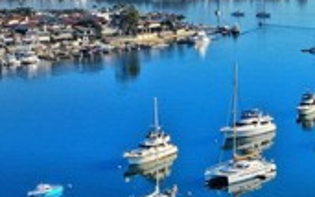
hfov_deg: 18.3
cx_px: 389
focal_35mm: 107
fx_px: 919
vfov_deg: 12.2
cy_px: 108
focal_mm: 10.26
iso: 100
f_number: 5.6
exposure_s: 1/500
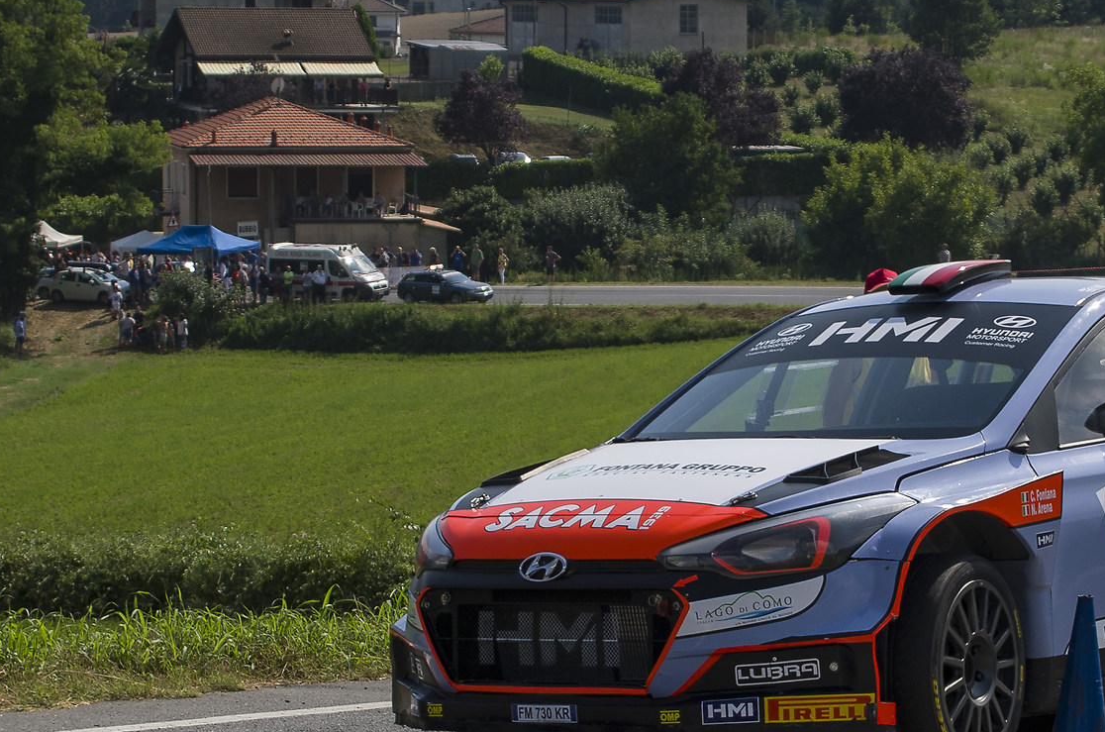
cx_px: 1179
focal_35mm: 129
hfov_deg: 15.5
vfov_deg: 10.6
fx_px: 3951
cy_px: 173
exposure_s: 1/1000
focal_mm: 40
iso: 100
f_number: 5.6
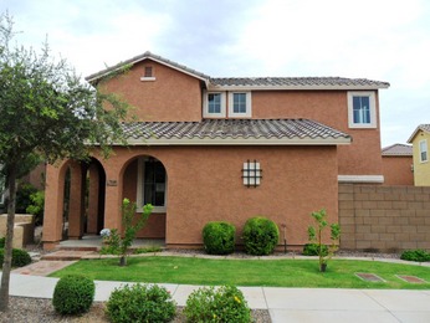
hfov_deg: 65.3
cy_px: 162
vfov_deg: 51.4
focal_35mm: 27
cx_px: 215
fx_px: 336
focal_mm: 4.9
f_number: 3.5
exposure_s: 1/500
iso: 100
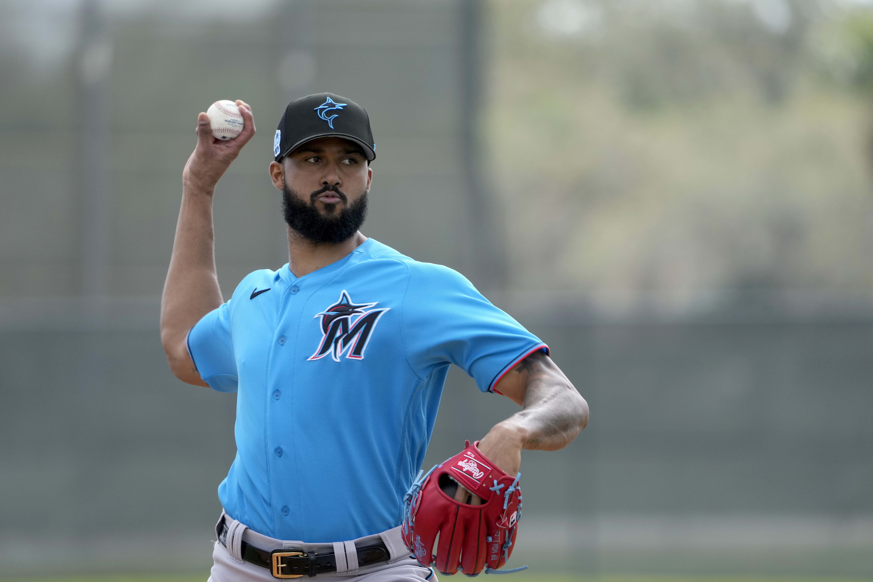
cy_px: 286
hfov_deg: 3.1
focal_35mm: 662
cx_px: 420
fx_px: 16053
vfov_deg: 2.1
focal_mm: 600
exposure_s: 1/1600
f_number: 6.3
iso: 640
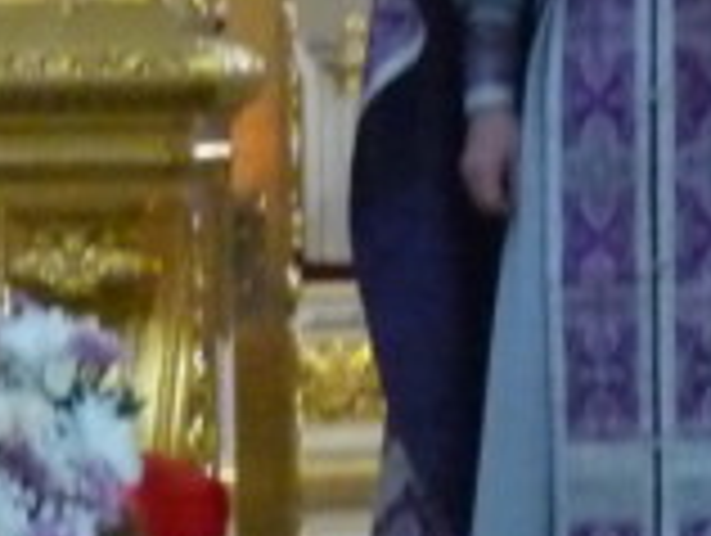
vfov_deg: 3.2
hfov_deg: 4.2
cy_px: 135
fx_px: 9586
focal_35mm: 466
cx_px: 693
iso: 800
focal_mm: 12.8
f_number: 3.4
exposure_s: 1/25
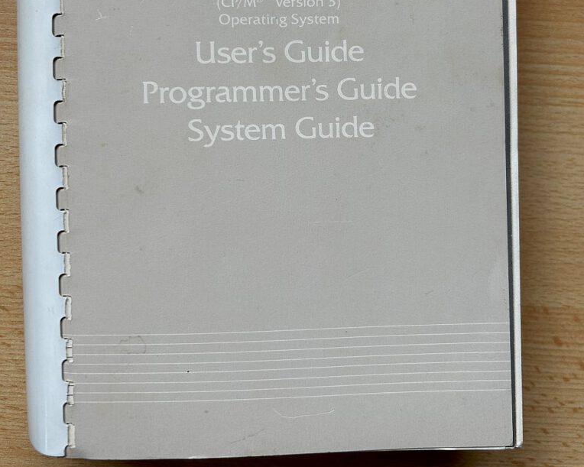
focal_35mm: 34
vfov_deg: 42.3
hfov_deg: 52.9
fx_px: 588
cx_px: 292
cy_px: 129
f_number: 1.5
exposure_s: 1/121
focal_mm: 5.7
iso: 40
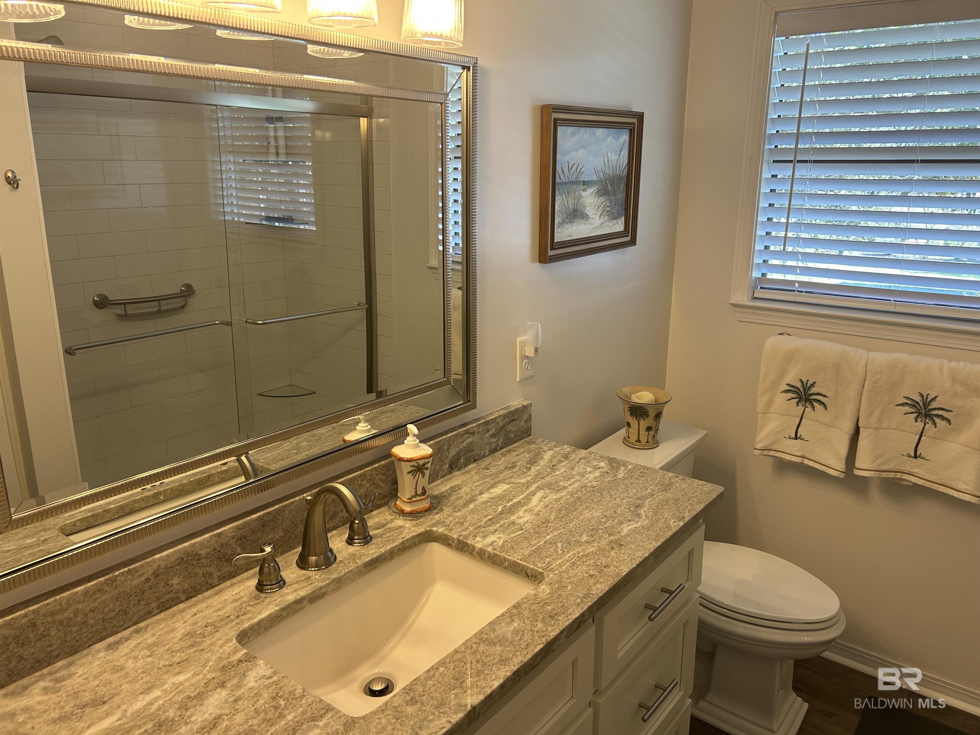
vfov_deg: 53.1
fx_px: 736
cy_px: 368
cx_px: 490
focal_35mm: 26
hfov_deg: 67.3
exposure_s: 1/120
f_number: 1.5
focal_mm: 5.7
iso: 64
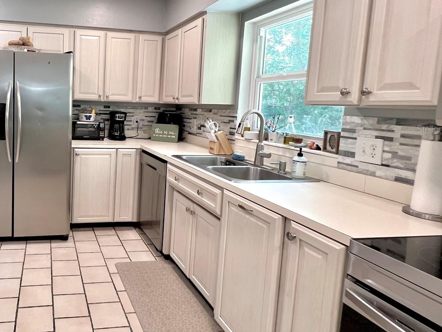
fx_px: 281
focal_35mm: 22
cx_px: 87
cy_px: 129
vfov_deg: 60.4
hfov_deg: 68.8
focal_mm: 1.57
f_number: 1.8
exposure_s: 1/62
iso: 125
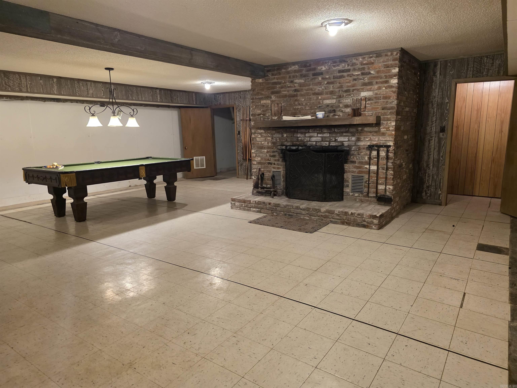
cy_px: 194
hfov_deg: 73.9
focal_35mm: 23
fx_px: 344
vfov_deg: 58.9
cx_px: 258
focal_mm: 6.3
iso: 640
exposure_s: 1/120
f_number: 1.7
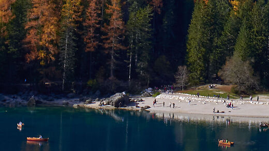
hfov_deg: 12.4
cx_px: 315
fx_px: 1212
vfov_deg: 6.8
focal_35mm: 170
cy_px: -200
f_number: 7.1
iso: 250
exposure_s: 1/400
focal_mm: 23
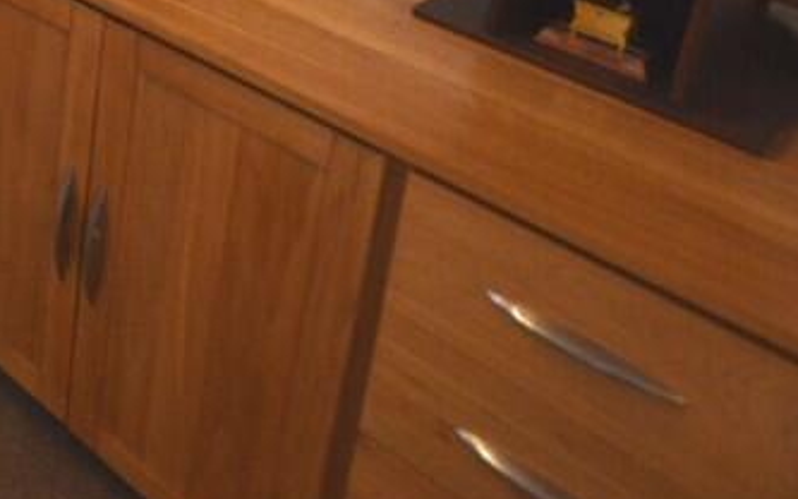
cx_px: -237
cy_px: -226
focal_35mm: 47
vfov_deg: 22.9
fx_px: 1022
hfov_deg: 32.3
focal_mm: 10
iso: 900
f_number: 4
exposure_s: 1/30
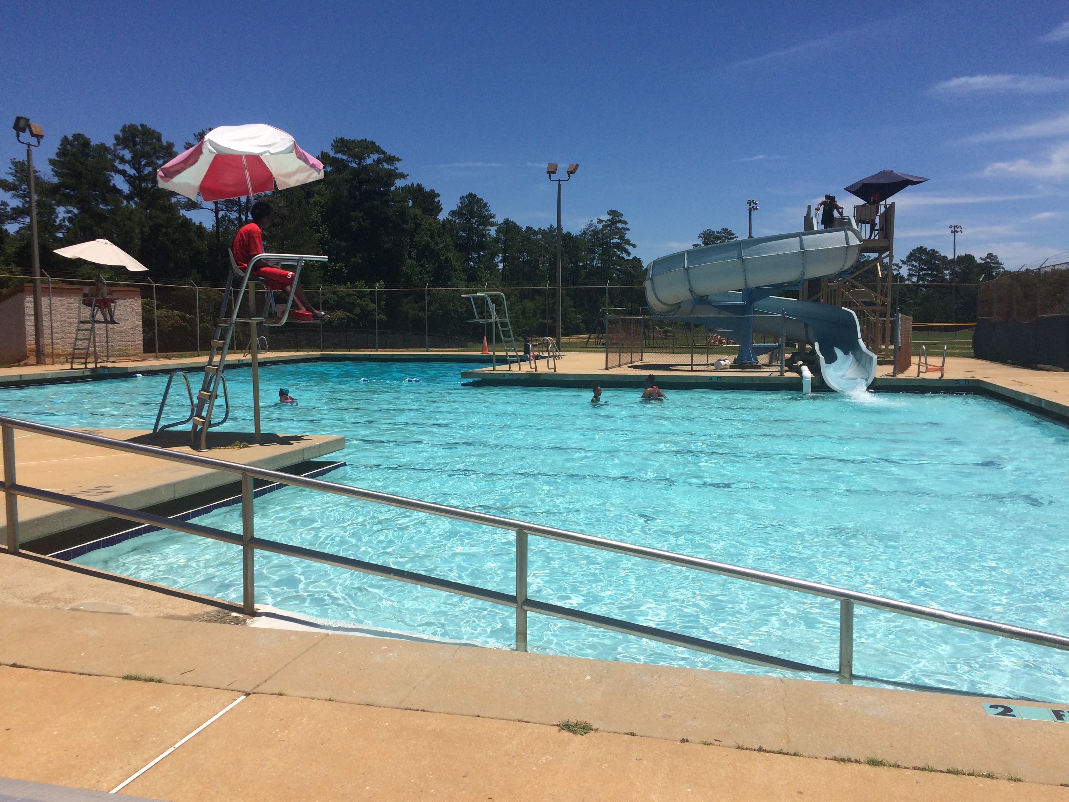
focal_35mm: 29
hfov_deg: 61.7
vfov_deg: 48.2
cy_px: 401
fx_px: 896
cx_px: 534
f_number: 2.2
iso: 32
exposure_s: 1/5128
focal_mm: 4.15
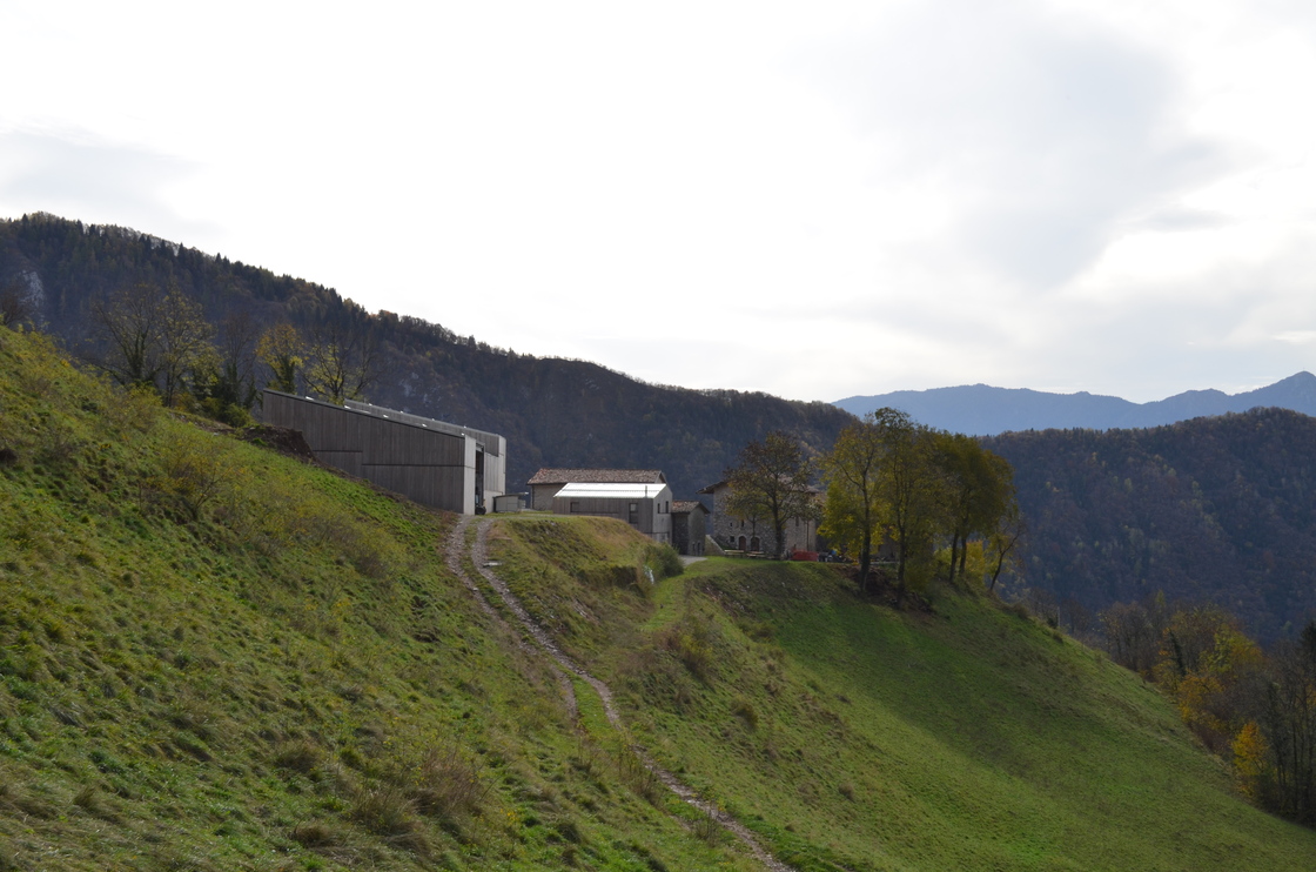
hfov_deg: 43.7
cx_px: 658
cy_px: 436
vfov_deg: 29.7
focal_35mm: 45
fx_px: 1642
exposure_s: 1/250
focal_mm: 30
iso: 140
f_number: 8
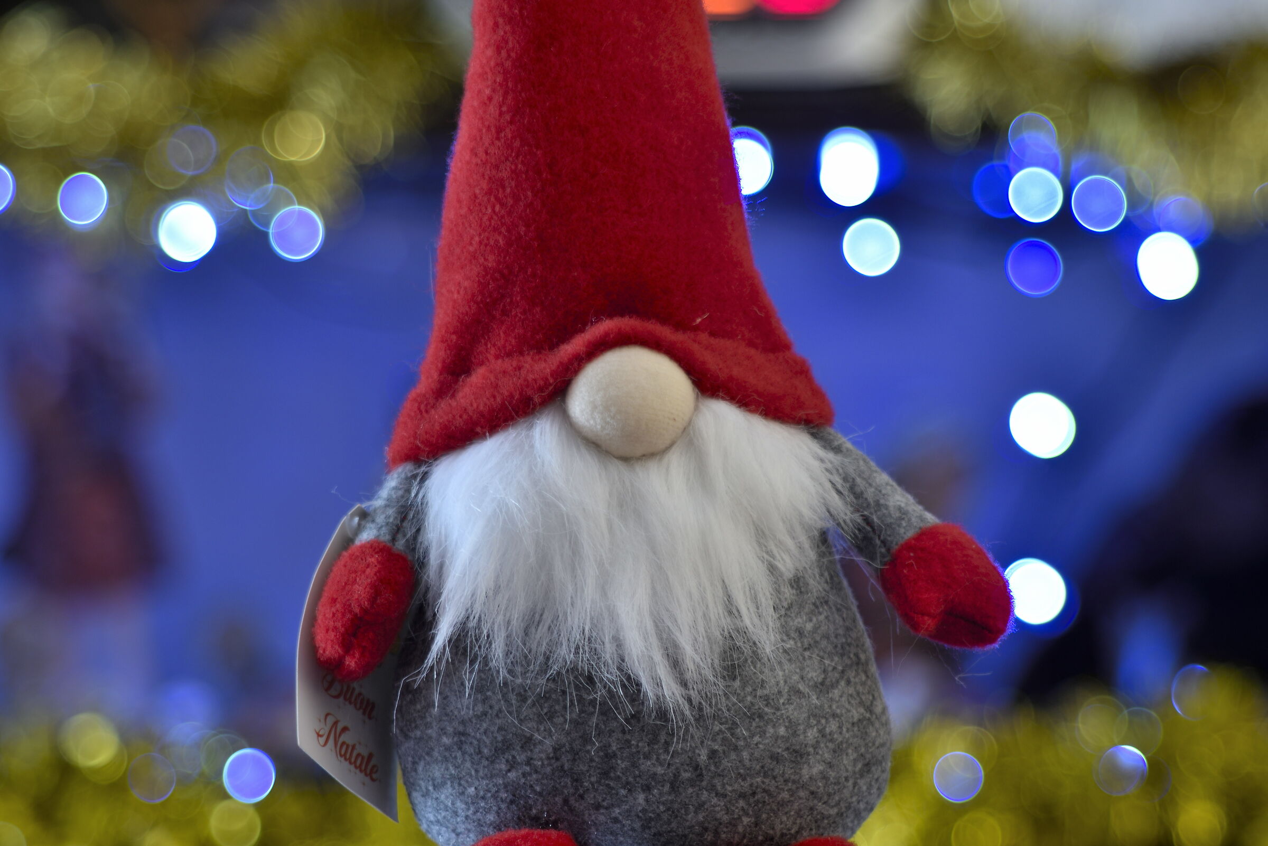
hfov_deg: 11.4
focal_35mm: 180
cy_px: 423
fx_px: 6342
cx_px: 634
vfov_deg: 7.6
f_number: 5.6
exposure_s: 1
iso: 100
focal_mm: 180
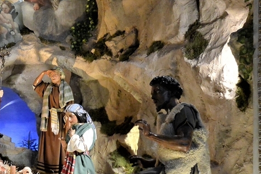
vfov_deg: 21.1
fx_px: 464
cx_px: -3
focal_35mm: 64
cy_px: 116
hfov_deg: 29.3
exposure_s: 1/30
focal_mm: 10.9
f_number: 4
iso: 800
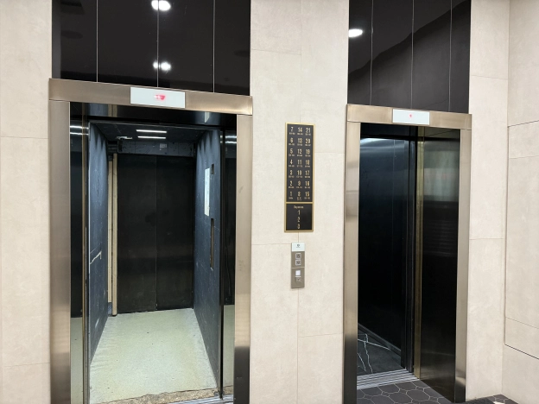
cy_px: 202
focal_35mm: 24
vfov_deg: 56.8
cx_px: 270
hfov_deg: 71.6
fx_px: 374
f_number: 1.78
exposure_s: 1/50
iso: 250
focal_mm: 6.76
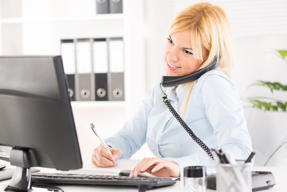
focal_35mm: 105
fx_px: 837
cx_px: 144
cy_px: 96
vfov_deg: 13.1
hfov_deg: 19.4
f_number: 4
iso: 100
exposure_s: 1/125
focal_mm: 105
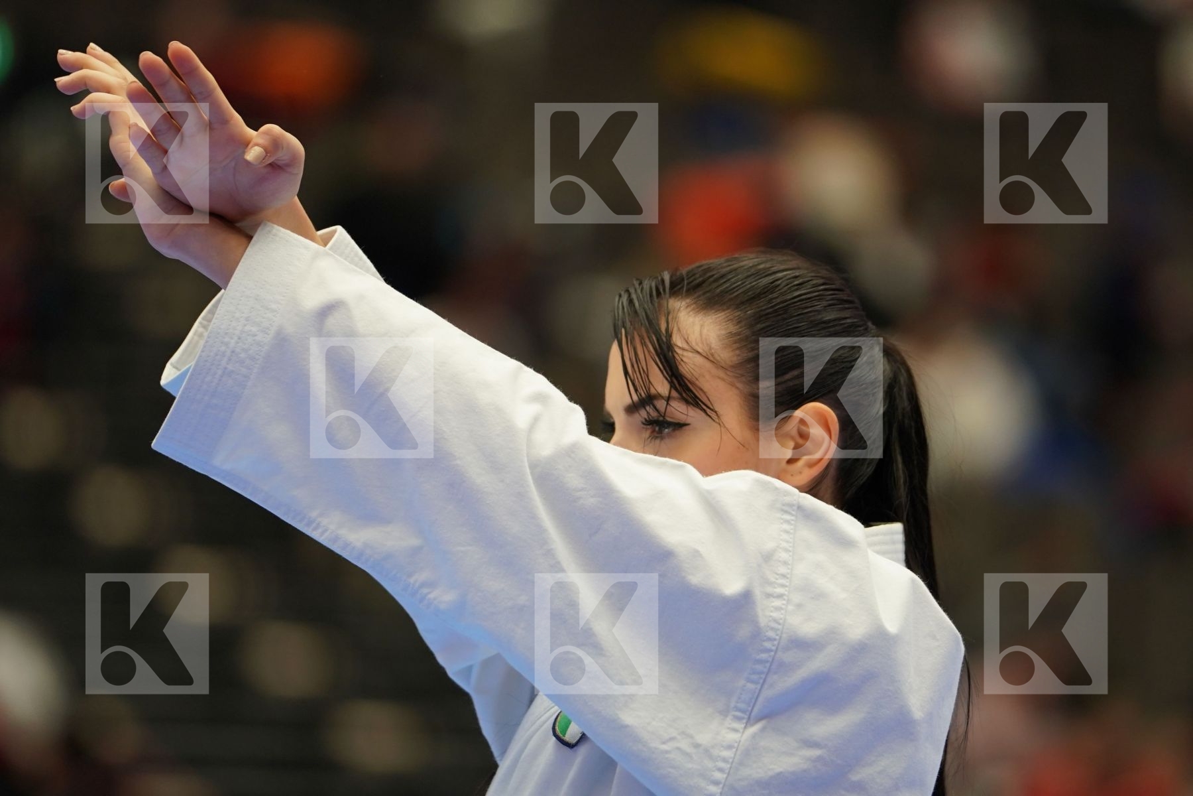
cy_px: 398
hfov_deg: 6.9
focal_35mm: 300
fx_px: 9941
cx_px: 596
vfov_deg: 4.6
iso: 800
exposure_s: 1/320
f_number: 2.8
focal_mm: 200
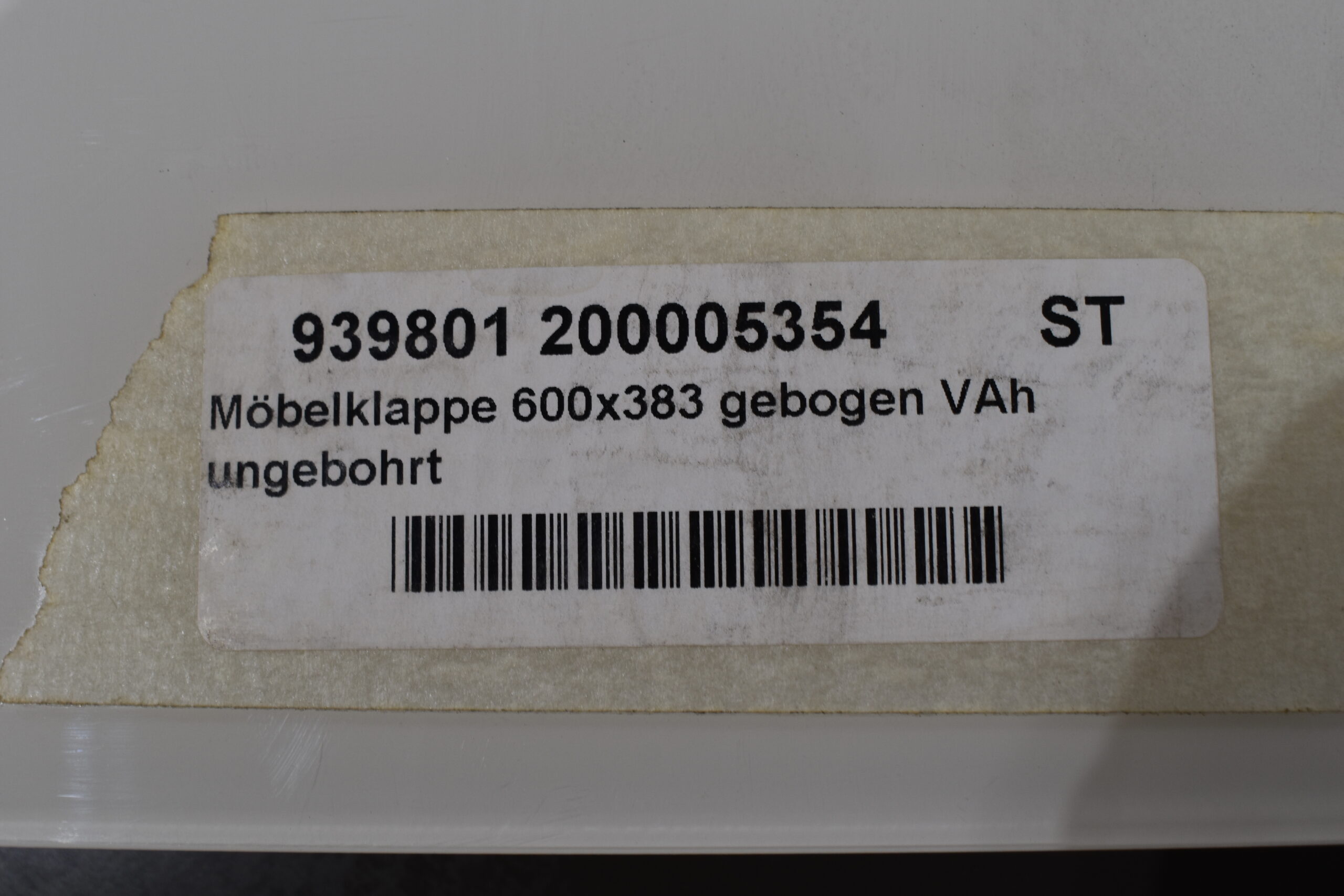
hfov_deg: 46.4
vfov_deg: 31.9
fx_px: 1568
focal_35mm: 42
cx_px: 672
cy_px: 448
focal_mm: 28
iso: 250
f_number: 8
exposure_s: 1/60
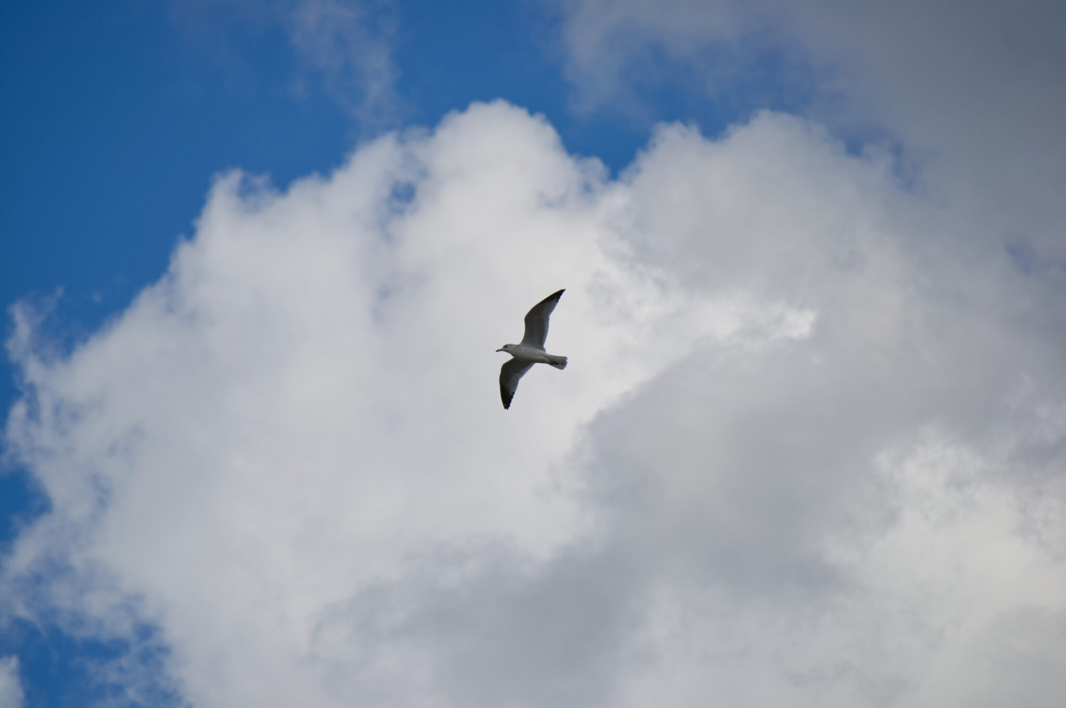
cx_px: 533
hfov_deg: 8.6
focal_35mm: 240
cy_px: 354
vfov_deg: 5.7
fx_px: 7098
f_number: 7.1
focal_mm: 160
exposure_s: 1/800
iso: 100
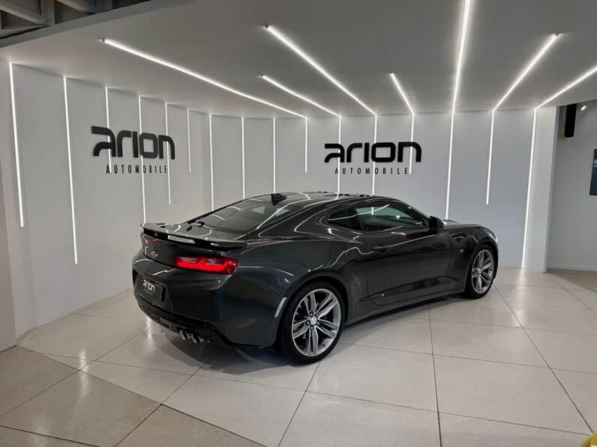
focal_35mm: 24
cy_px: 224
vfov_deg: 56.8
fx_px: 414
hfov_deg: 71.6
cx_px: 298
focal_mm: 6.76
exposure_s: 1/100
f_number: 1.78
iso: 125
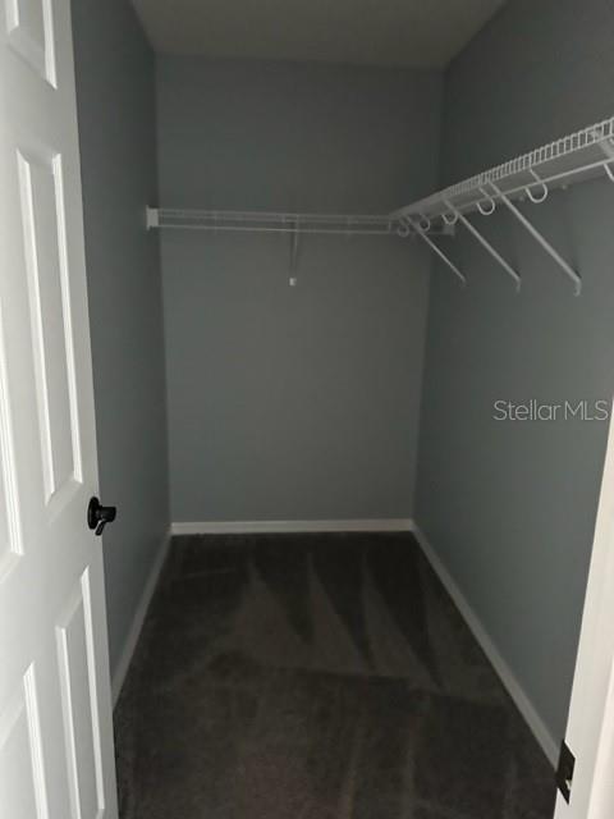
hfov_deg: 56.8
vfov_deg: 71.6
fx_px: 568
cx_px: 307
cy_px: 410
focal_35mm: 24
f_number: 1.78
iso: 1000
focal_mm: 6.86
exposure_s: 1/30
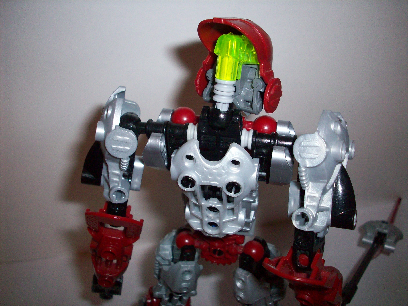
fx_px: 436
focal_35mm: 37
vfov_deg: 38.7
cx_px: 204
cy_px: 153
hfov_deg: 50.1
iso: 160
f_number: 2.8
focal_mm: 6.2
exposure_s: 1/64
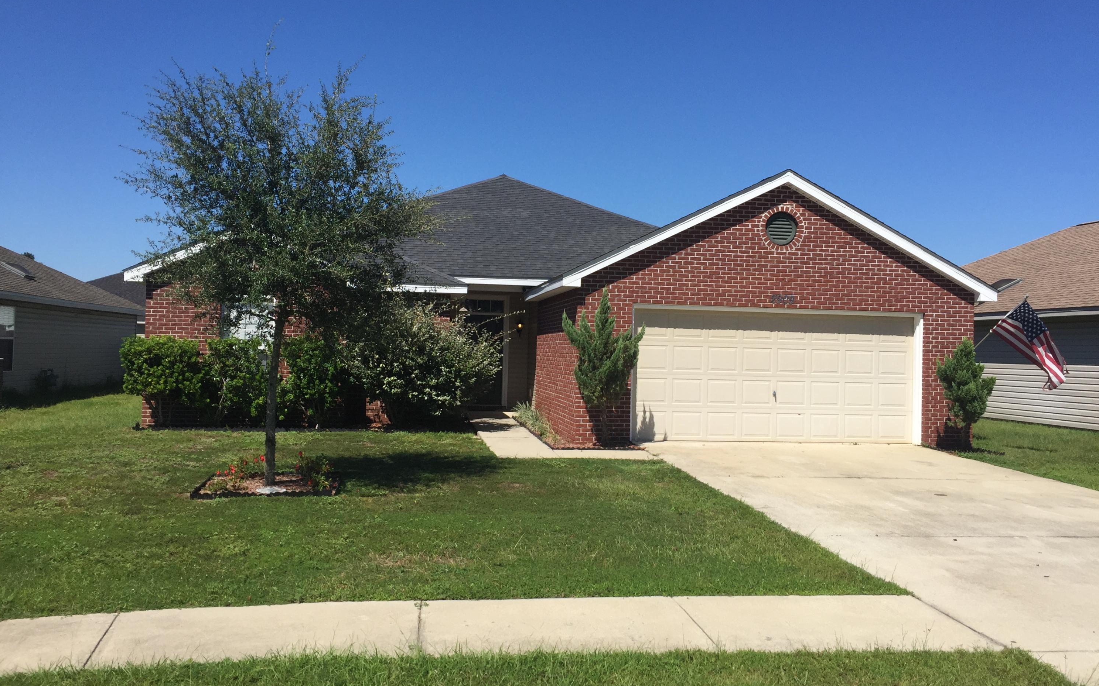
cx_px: 553
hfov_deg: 61.2
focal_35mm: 31
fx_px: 928
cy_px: 329
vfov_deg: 40.6
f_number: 2.2
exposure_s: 1/2825
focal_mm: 4.15
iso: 32
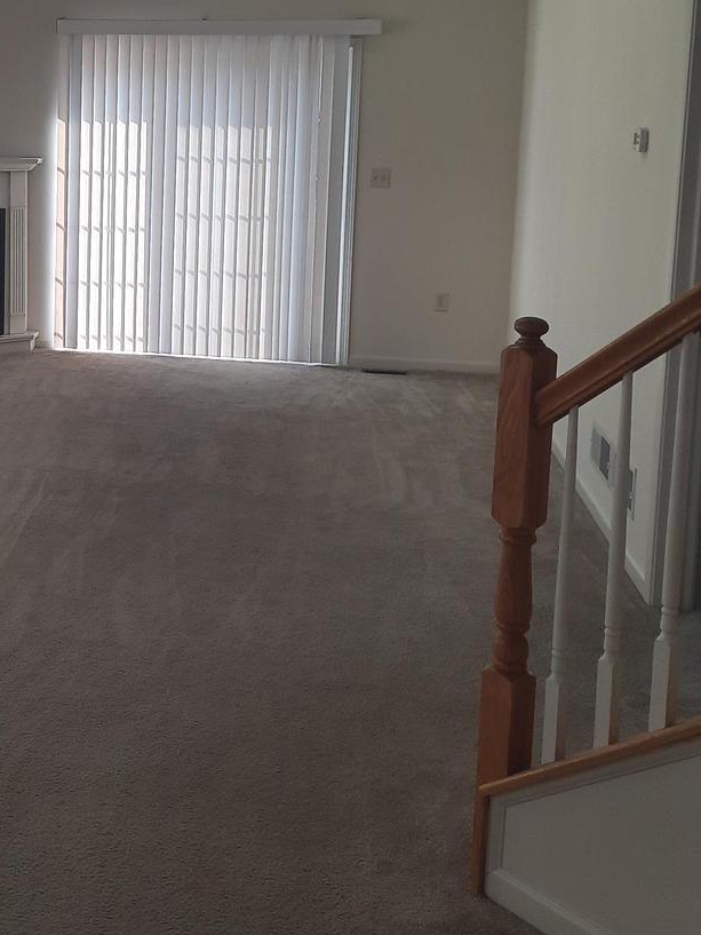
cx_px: 70
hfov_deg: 29.6
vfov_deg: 39.7
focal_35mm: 47
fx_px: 1269
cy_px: 271
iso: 32
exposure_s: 1/162
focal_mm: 4.6
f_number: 2
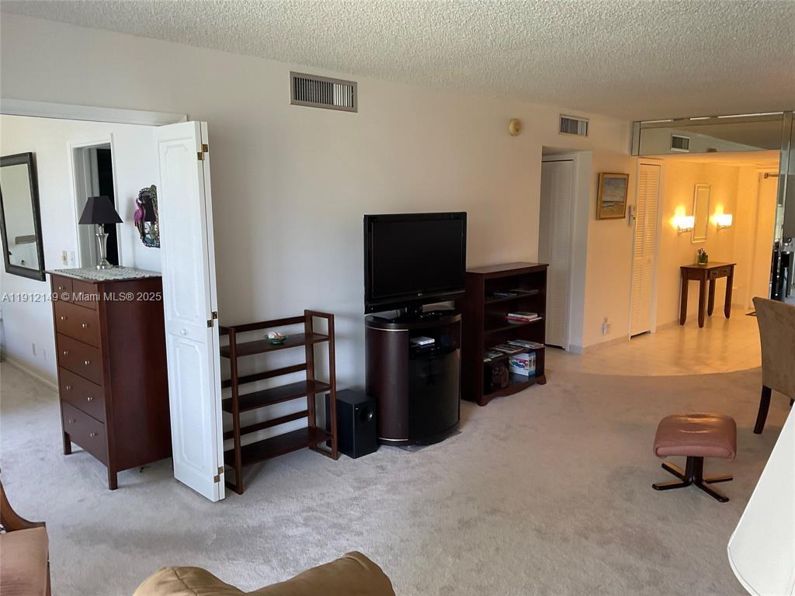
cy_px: 298
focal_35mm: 29
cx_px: 398
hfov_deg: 61.7
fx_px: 666
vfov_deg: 48.2
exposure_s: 1/60
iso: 100
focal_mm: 3
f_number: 1.8
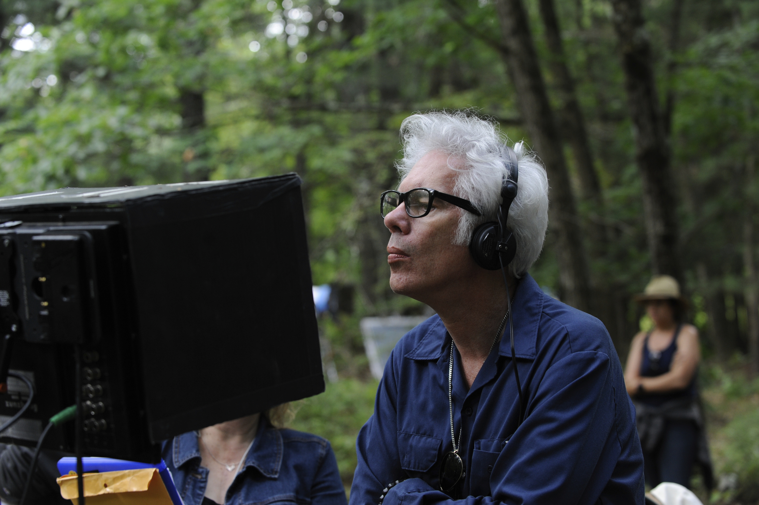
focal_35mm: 70
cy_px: 252
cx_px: 380
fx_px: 1475
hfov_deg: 28.9
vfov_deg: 19.4
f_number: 5
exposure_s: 1/200
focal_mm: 70
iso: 800
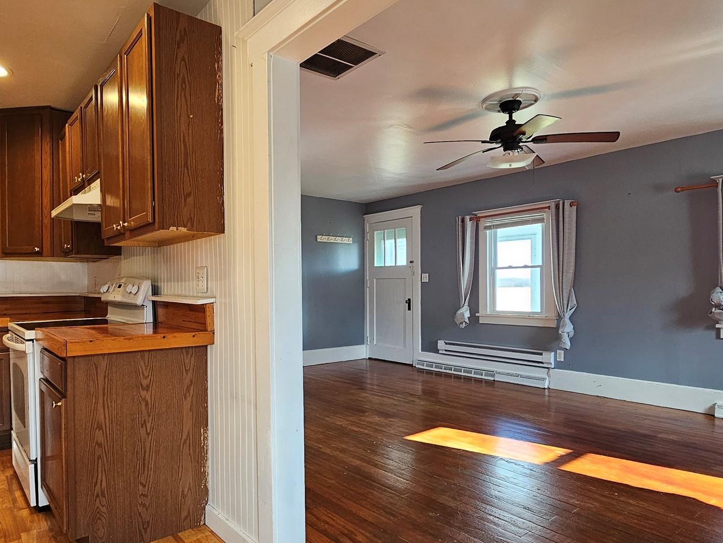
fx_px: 439
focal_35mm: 21
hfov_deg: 78.4
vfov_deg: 63.4
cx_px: 306
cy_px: 293
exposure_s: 1/60
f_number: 2.2
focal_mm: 2.2
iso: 125
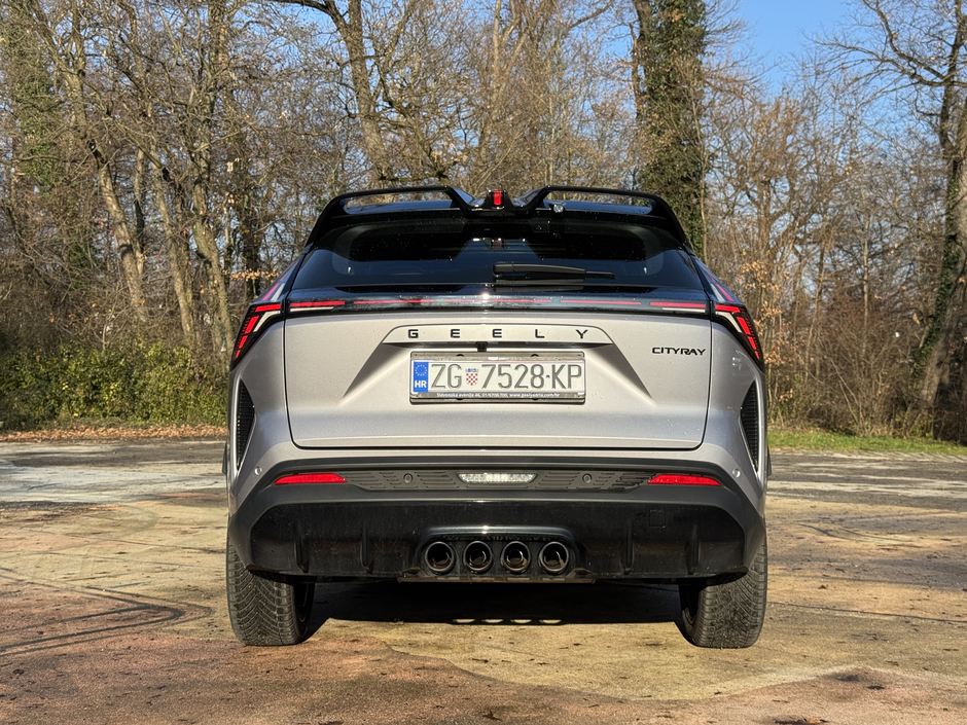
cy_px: 362
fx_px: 1341
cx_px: 484
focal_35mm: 48
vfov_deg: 30.3
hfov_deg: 39.7
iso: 64
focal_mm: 6.76
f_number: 1.78
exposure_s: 1/3610
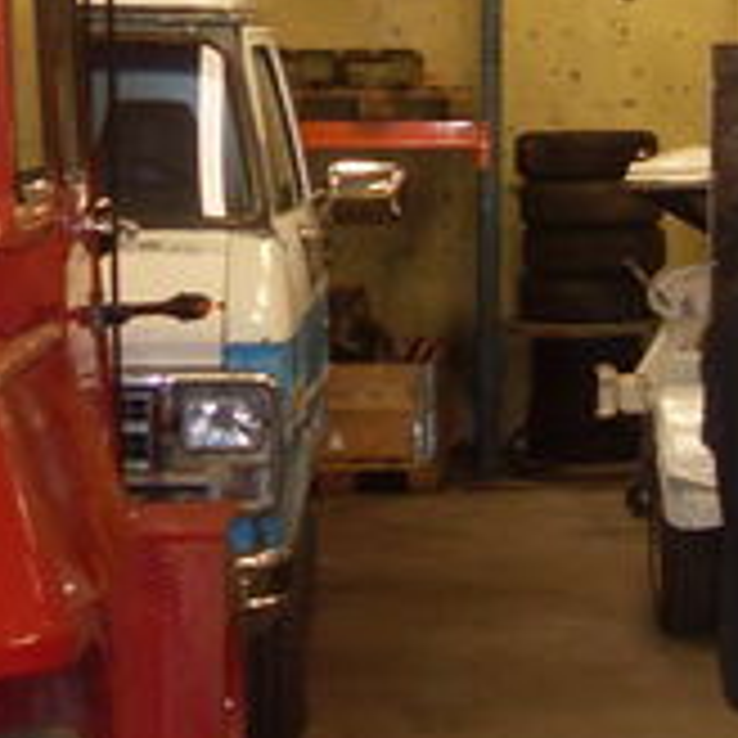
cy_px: 86
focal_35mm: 128
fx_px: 3087
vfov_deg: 13.5
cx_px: 1048
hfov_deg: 13.0
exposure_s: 1/45
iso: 200
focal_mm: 6.3
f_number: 2.8
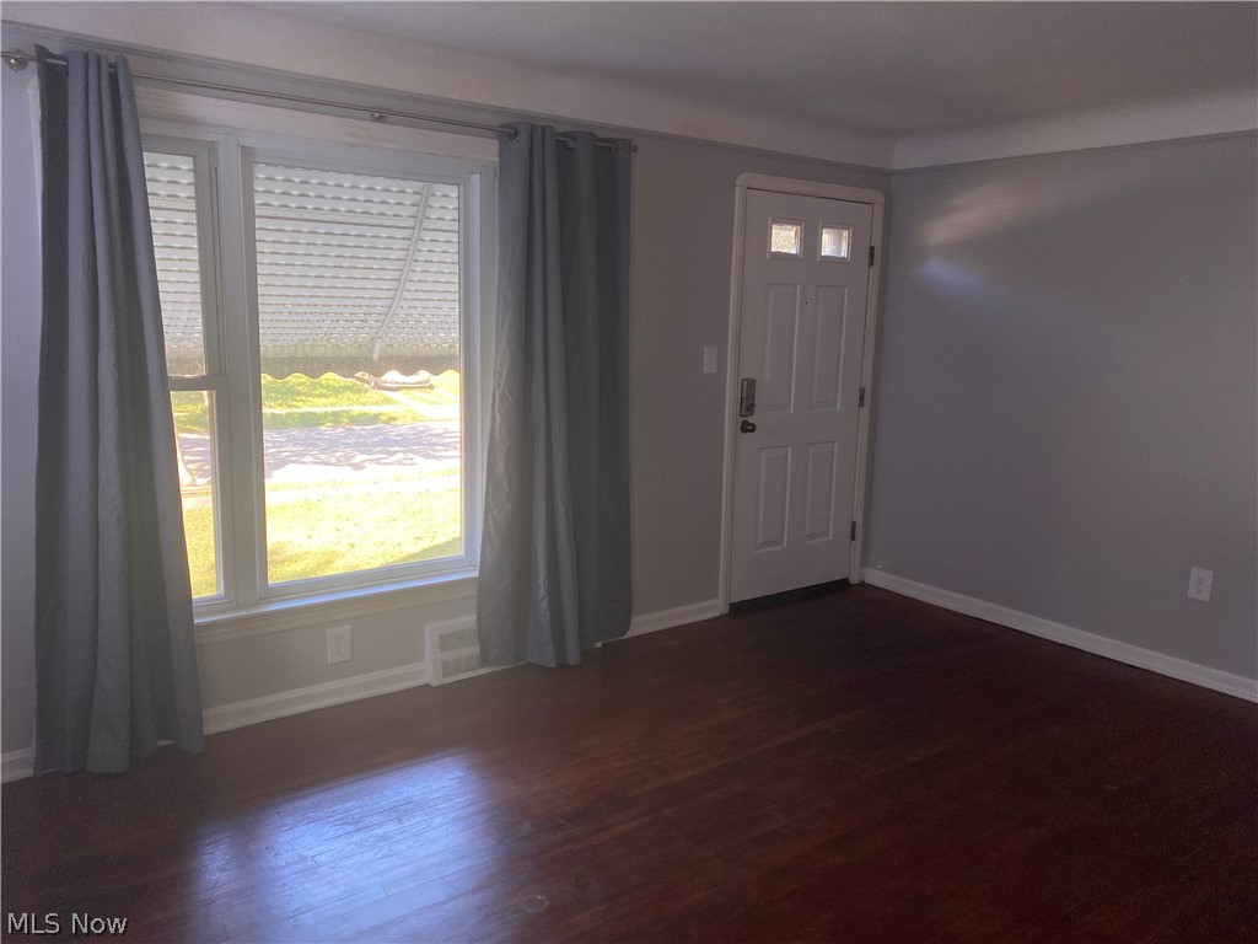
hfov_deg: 67.3
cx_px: 629
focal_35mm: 26
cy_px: 472
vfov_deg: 53.1
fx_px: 945
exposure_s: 1/121
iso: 64
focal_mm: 4.25
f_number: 1.8
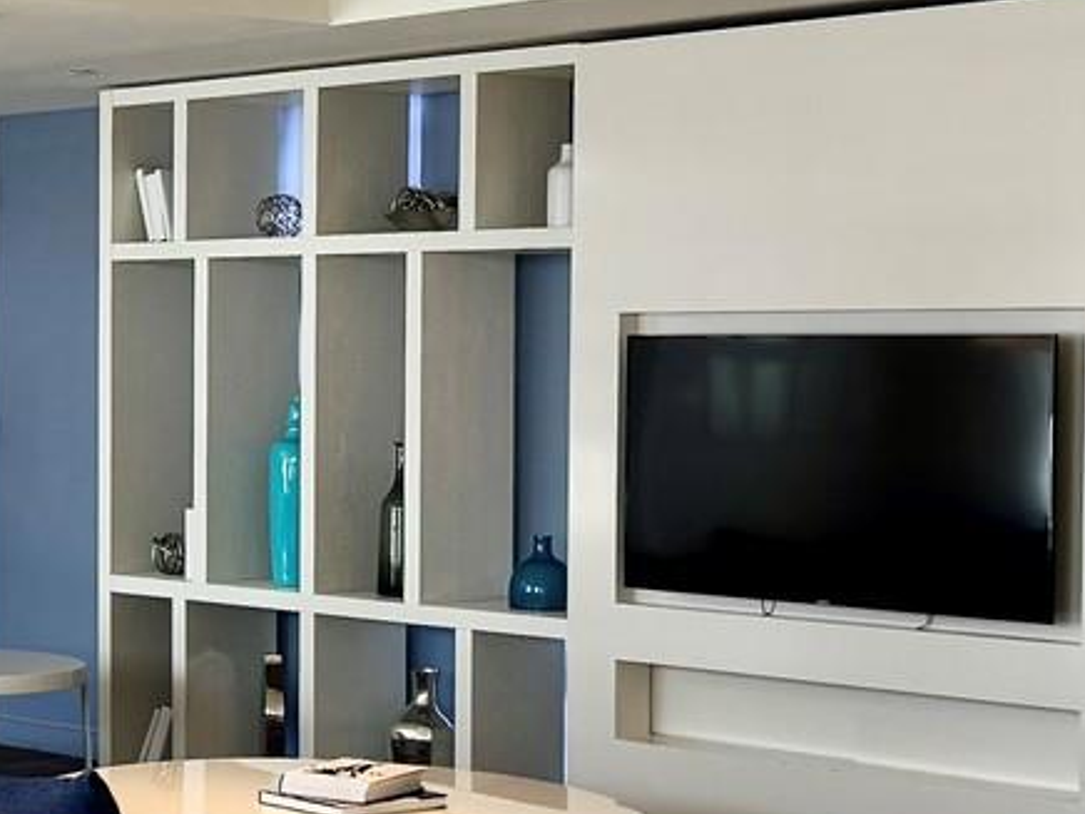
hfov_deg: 21.0
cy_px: 393
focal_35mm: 88
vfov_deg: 16.8
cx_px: -149
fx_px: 2758
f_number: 1.78
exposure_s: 1/120
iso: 80
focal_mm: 6.76
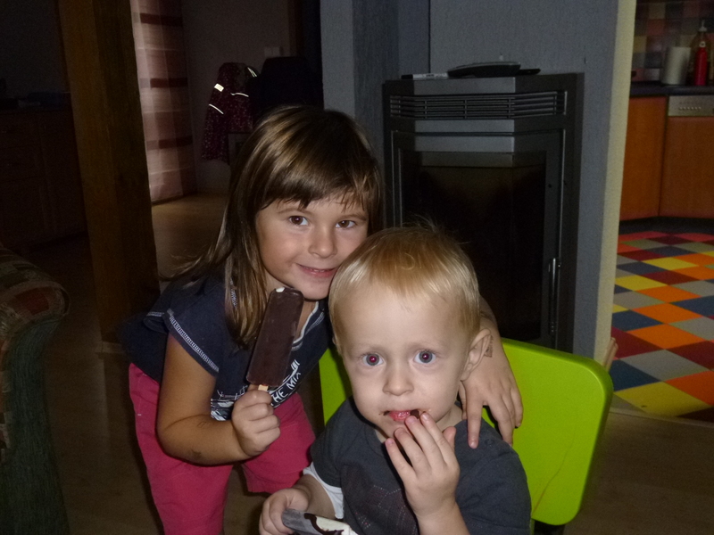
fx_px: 639
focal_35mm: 31
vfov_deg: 45.4
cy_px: 268
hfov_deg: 58.4
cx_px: 357
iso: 400
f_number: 3.4
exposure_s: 1/60
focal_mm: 5.6
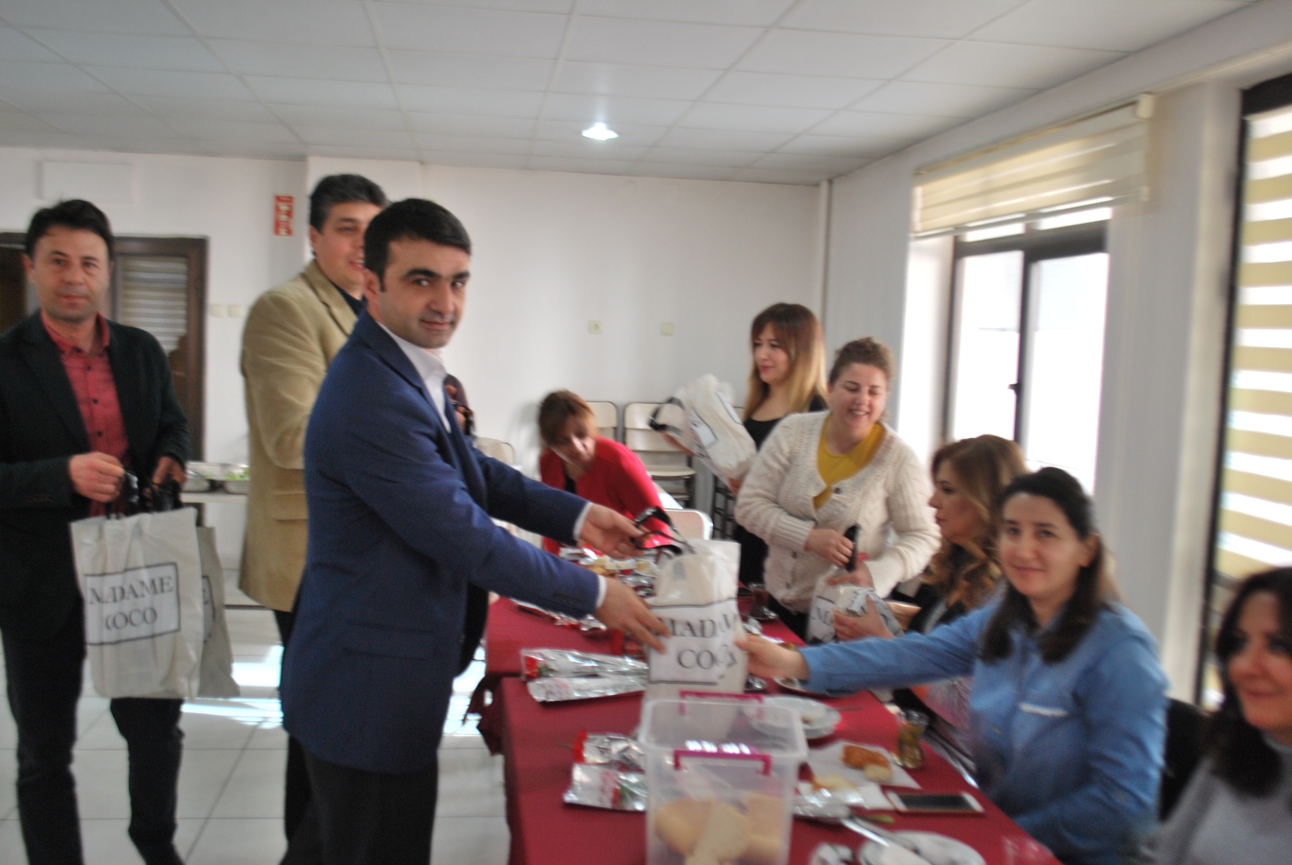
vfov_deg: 40.1
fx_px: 1186
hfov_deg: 57.2
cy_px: 432
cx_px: 646
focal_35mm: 33
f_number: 4
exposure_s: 1/30
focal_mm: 22
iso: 250
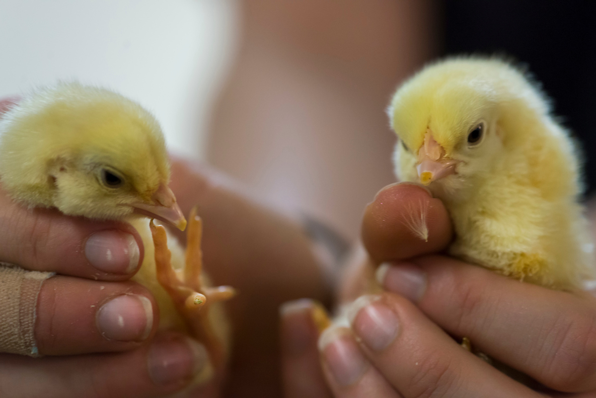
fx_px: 1739
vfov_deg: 13.1
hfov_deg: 19.4
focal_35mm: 105
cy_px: 199
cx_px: 298
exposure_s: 1/200
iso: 2000
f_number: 5
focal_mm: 105
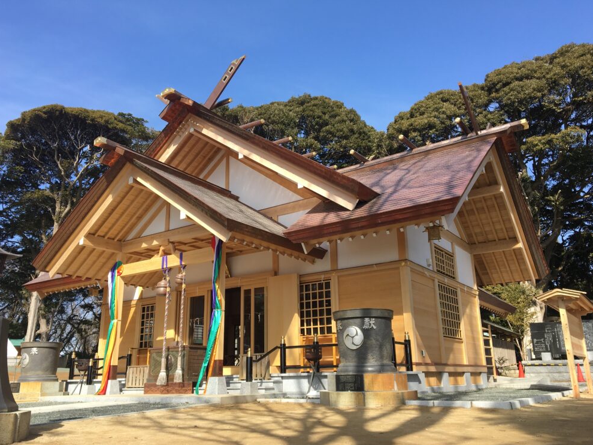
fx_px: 514
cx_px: 294
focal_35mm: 30
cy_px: 229
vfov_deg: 46.8
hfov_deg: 60.0
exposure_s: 1/793
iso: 25
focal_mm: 4.15
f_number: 2.2
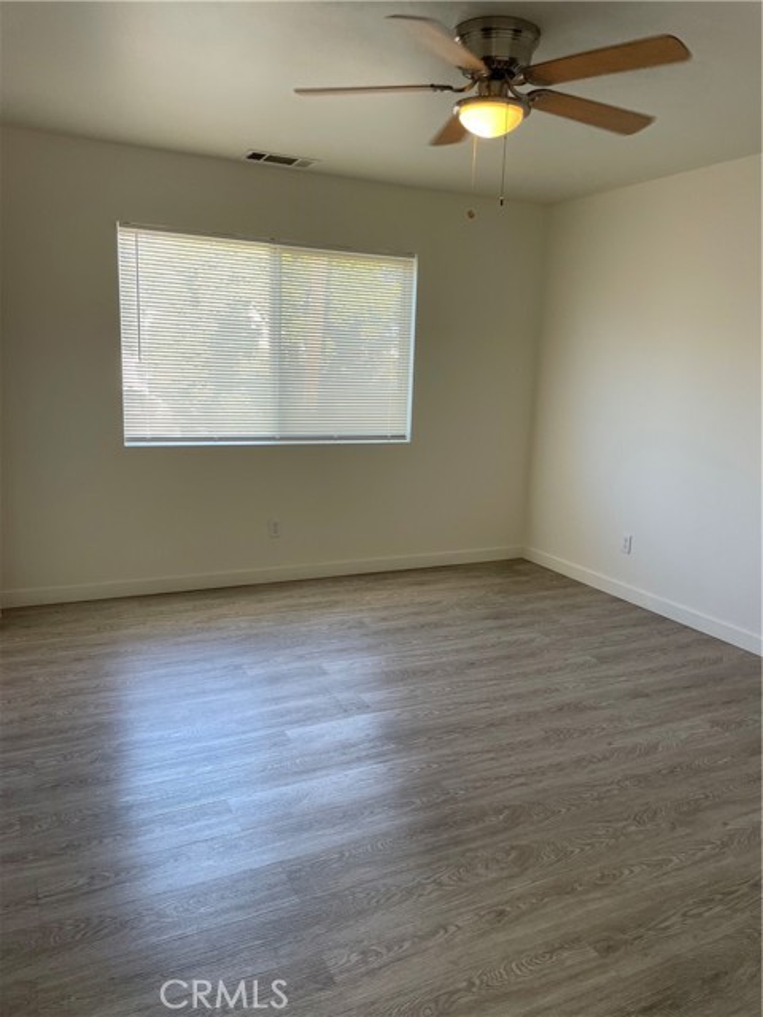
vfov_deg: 67.3
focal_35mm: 26
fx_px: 764
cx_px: 382
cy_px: 508
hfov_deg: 53.1
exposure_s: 1/120
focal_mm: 4.2
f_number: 1.6
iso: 100
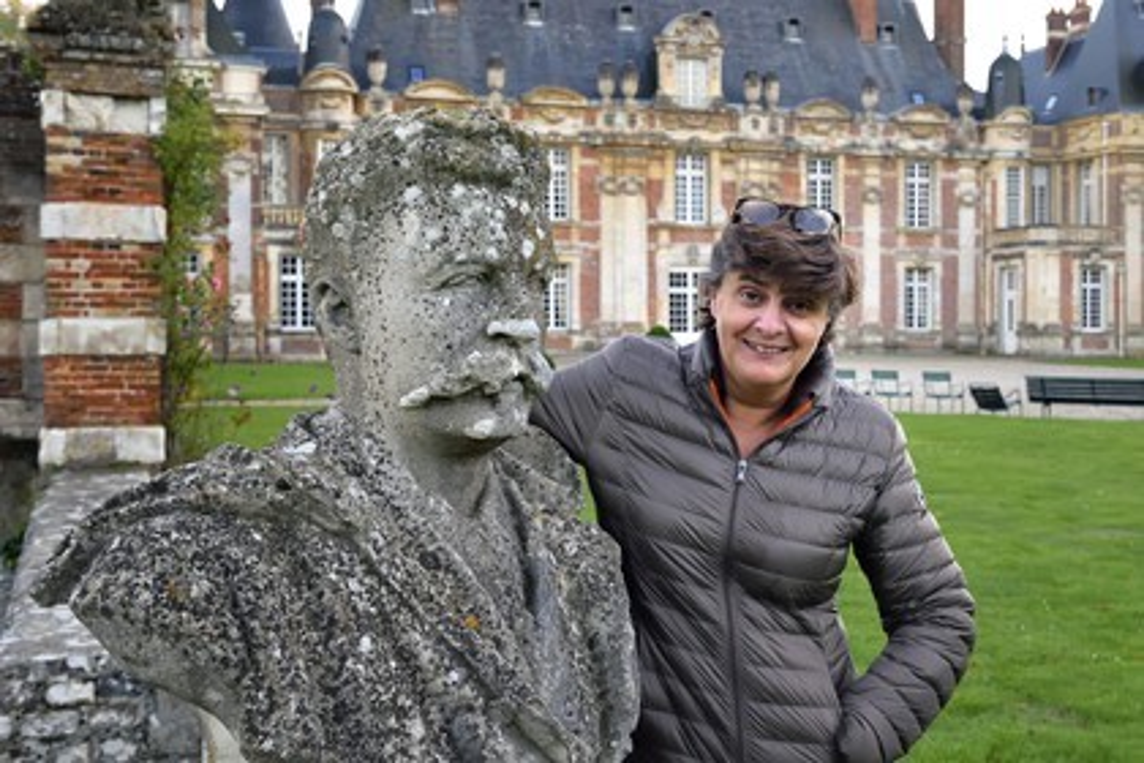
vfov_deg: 31.9
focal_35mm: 42
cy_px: 382
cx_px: 572
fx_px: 1335
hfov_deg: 46.4
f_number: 9
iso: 1600
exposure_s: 1/80
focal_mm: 42
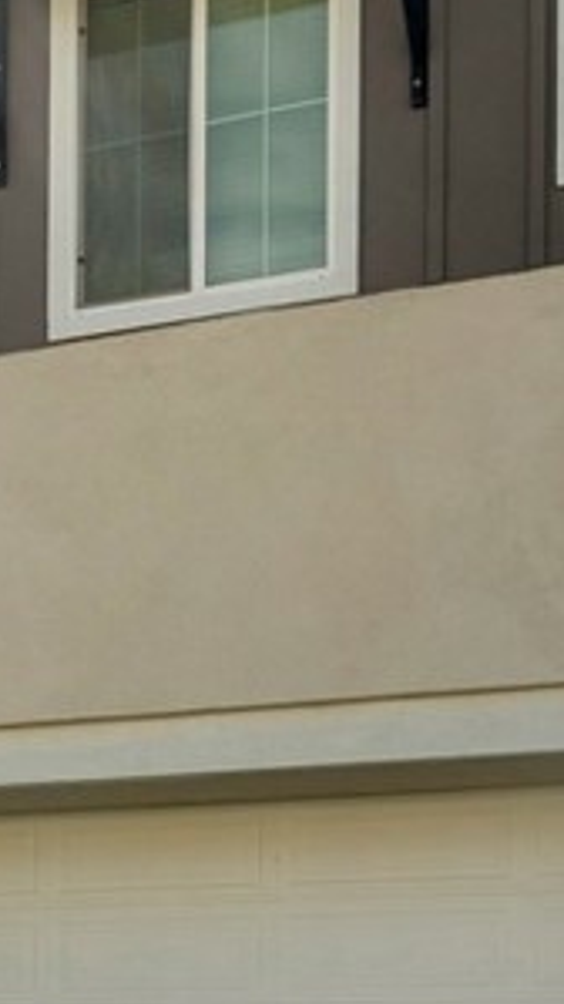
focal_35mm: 89
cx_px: -342
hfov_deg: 12.7
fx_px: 2365
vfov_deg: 24.0
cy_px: 472
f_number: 8
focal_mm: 24.8
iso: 400
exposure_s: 1/320
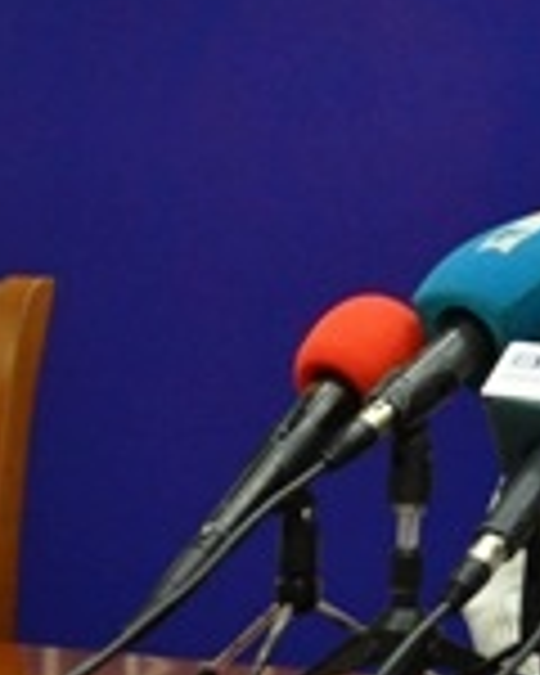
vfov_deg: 6.2
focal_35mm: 313
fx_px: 6253
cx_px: 774
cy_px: 223
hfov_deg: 4.9
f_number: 5.6
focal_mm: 52
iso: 1100
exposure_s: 1/60
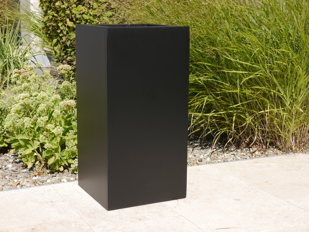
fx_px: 589
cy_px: 116
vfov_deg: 22.3
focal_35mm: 66
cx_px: 154
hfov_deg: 29.4
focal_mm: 33
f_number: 9
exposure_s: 1/250
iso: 160
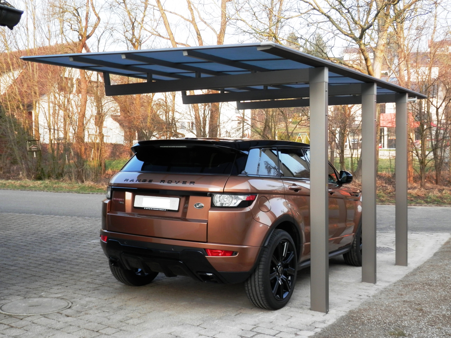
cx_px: 226
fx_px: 482
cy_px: 169
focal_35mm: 37
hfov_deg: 50.1
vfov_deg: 38.7
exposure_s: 1/100
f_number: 3.6
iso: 80
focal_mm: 6.6
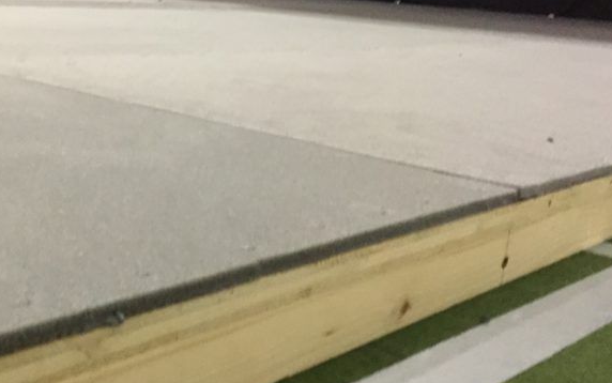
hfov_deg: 35.6
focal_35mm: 55
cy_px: 136
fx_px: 918
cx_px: 113
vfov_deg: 23.5
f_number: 2.2
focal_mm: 4.15
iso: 250
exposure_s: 1/25
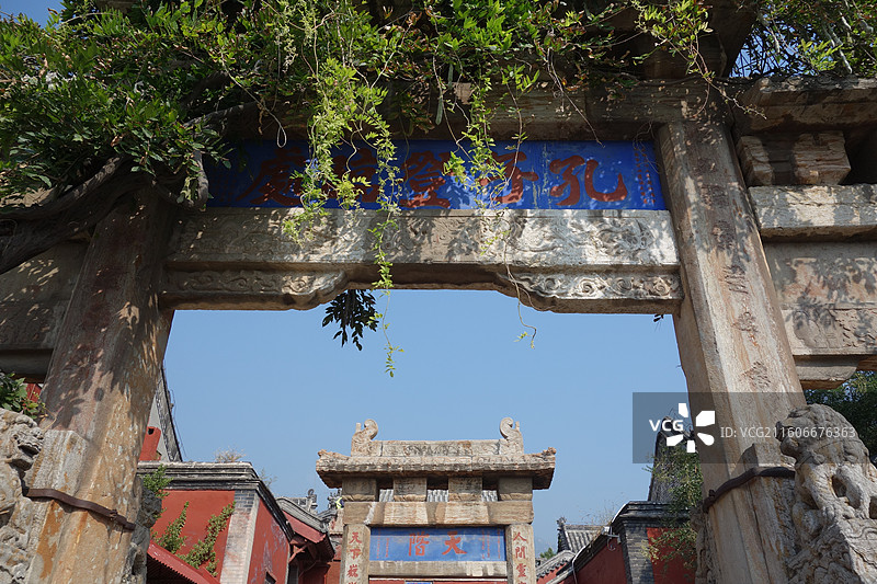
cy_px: 292
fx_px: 682
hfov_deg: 65.5
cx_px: 438
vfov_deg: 46.4
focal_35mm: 28
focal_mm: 10.4
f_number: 5.6
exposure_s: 1/500
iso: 125
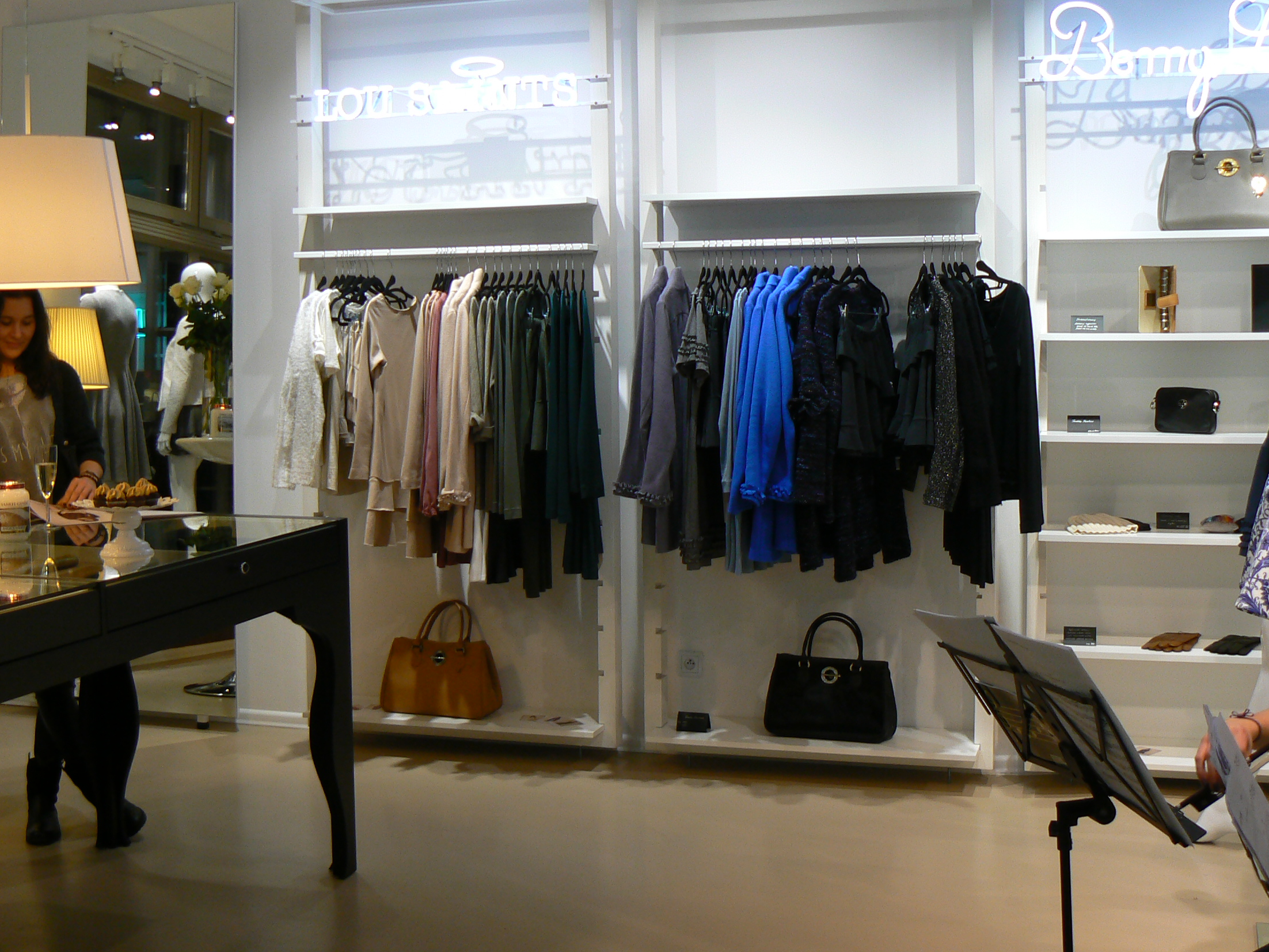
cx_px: 566
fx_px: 1686
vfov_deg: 31.5
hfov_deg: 41.2
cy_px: 400
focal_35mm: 46
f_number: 2.8
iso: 80
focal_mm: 6
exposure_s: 1/40
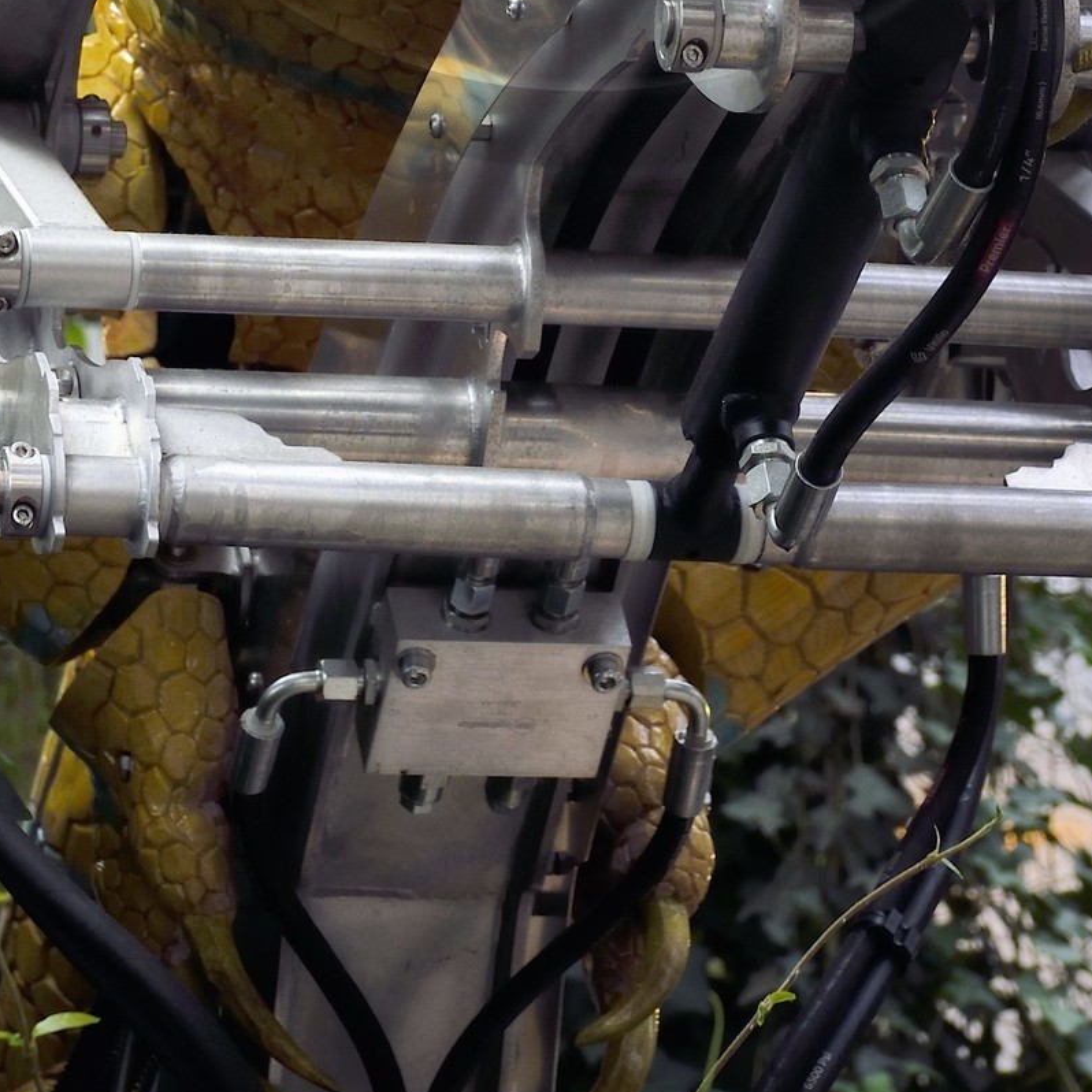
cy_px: -475
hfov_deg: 9.8
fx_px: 6389
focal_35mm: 179
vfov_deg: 9.5
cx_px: 587
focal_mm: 70
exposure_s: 1/80
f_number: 8
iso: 400
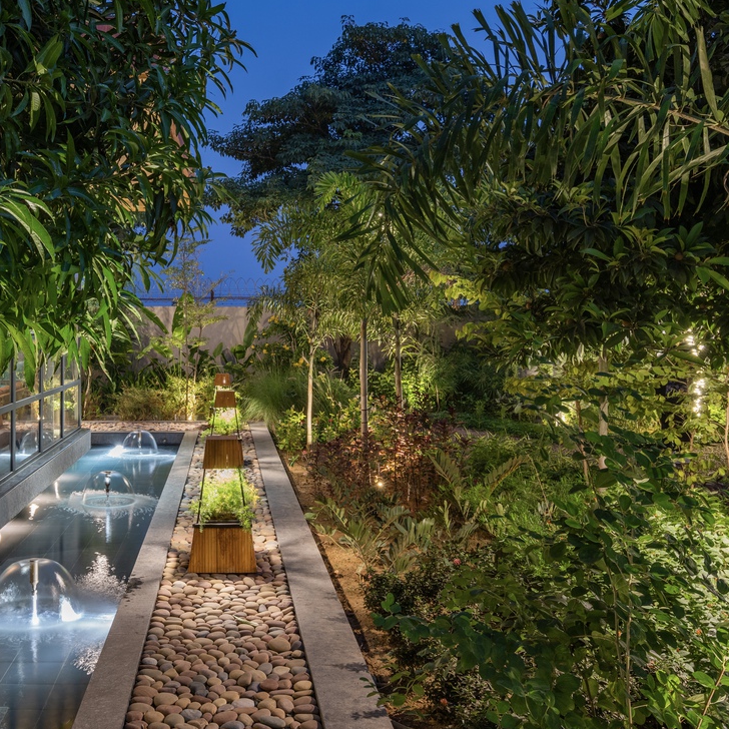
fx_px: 834
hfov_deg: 46.5
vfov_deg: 47.2
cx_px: 248
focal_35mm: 35
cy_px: 355
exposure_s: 2.5
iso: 200
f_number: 8
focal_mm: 20
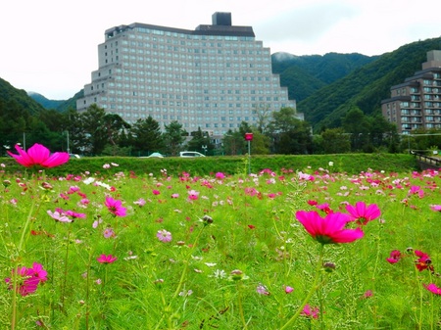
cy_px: 165
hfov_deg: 32.2
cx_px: 220
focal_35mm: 60
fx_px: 764
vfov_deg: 24.4
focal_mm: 10.8
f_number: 4.2
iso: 80
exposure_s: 1/320
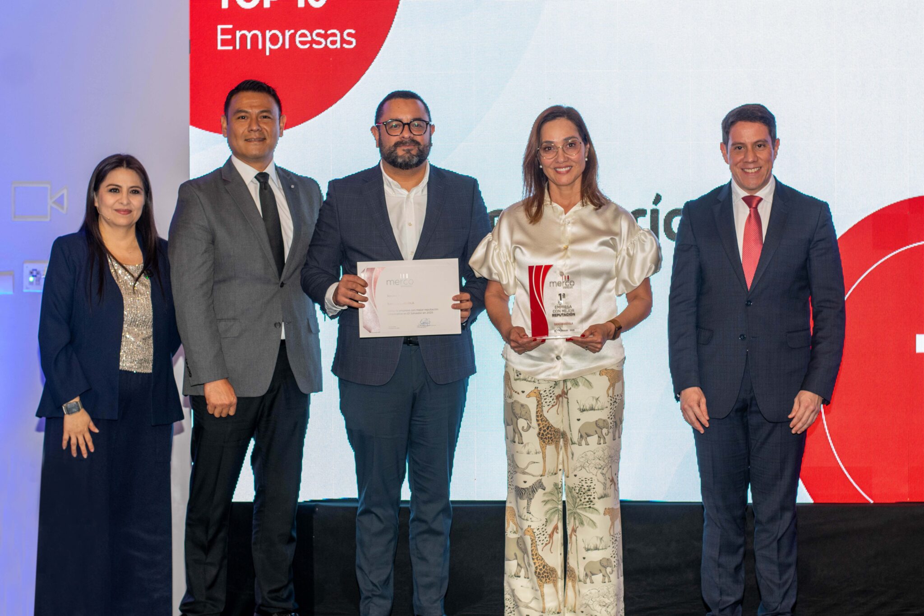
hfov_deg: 27.0
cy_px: 308
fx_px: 1925
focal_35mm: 75
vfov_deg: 18.2
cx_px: 462
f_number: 4
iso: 400
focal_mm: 50
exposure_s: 1/80
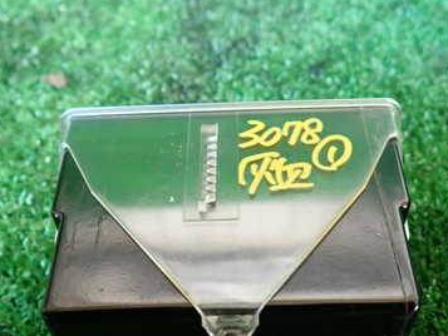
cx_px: 237
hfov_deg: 44.8
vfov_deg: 34.2
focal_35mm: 42
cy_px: 214
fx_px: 544
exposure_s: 1/30
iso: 200
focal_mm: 4.5
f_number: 2
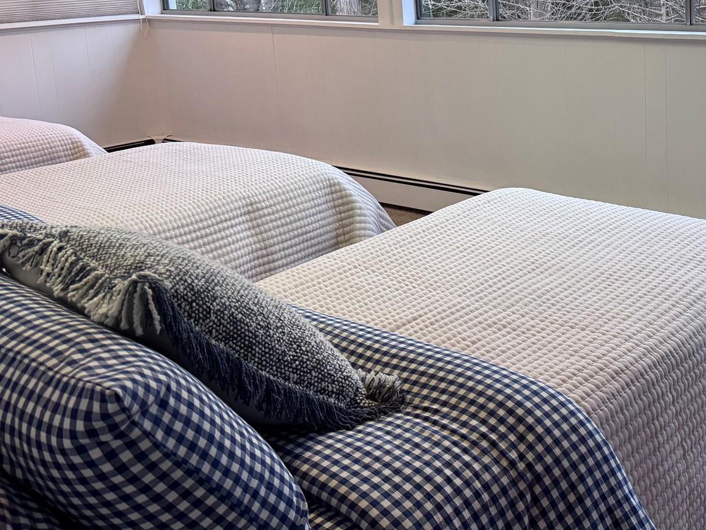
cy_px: 98
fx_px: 897
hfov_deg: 40.4
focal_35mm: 44
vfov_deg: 31.9
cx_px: 604
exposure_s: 1/120
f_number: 1.78
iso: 125
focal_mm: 6.76
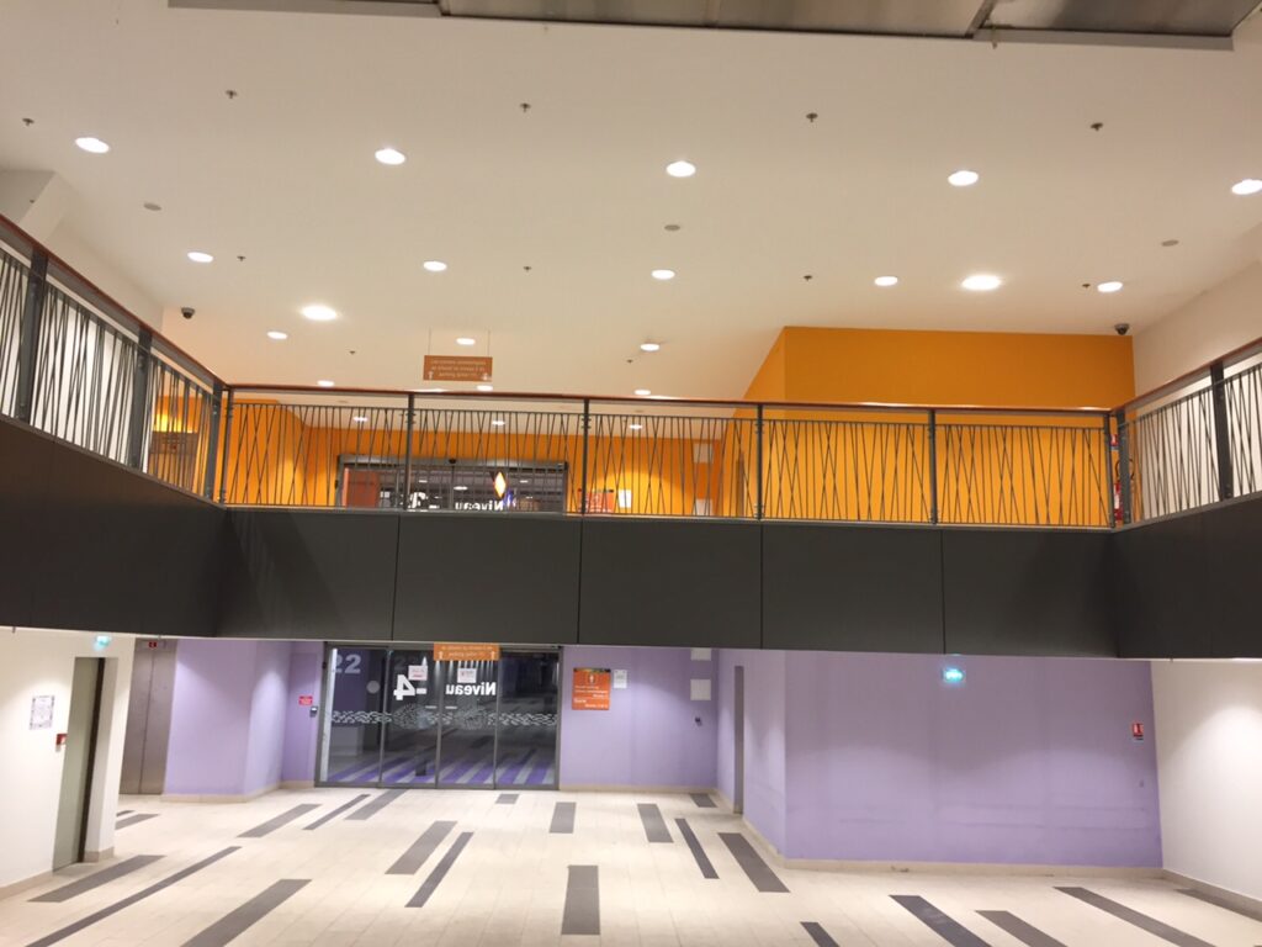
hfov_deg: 61.7
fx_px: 1057
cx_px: 631
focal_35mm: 29
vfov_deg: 48.2
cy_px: 474
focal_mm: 4.15
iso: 100
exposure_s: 1/33
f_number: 2.2
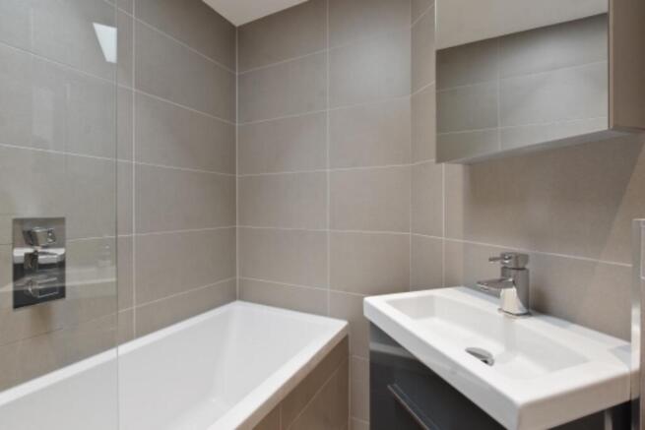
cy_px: 215
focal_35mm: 15
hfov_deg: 100.4
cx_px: 322
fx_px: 269
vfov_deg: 77.4
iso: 250
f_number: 8
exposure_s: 1/5
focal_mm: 10
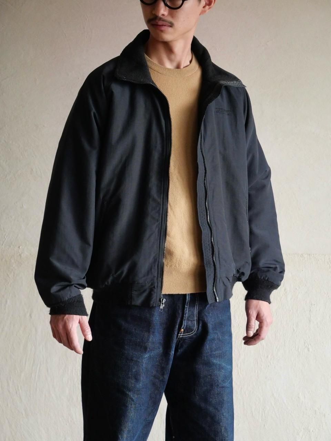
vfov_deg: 20.4
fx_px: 1224
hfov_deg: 15.4
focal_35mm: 96
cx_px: 166
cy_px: 220
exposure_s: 1/80
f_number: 3.9
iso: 3200
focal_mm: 48
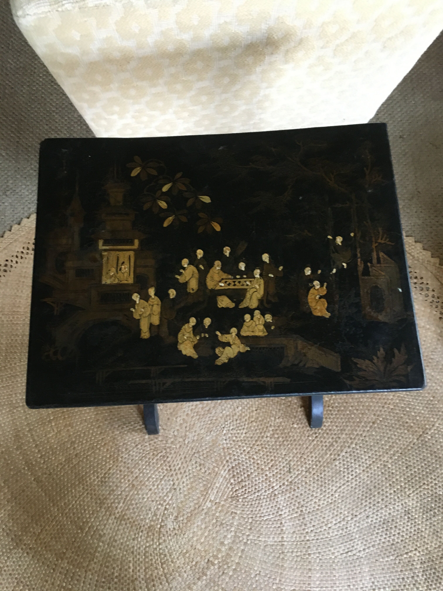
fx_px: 495
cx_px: 222
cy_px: 296
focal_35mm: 29
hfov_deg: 48.2
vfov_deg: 61.7
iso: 200
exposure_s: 1/25
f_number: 2.2
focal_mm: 4.15
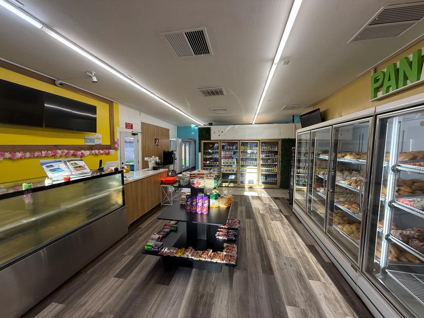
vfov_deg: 85.7
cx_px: 212
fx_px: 171
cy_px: 159
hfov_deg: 102.1
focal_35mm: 14
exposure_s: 1/145
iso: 64
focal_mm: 2.22
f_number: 2.2
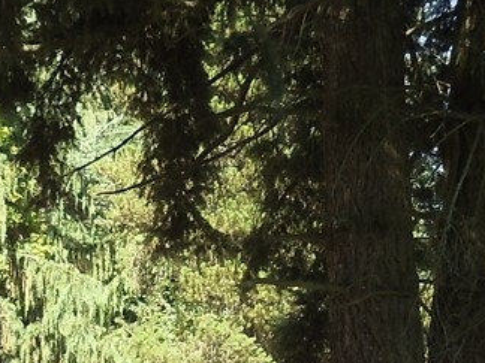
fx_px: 3040
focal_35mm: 217
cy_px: 290
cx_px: 210
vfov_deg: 6.8
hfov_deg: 9.1
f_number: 3.5
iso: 100
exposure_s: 1/200
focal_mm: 6
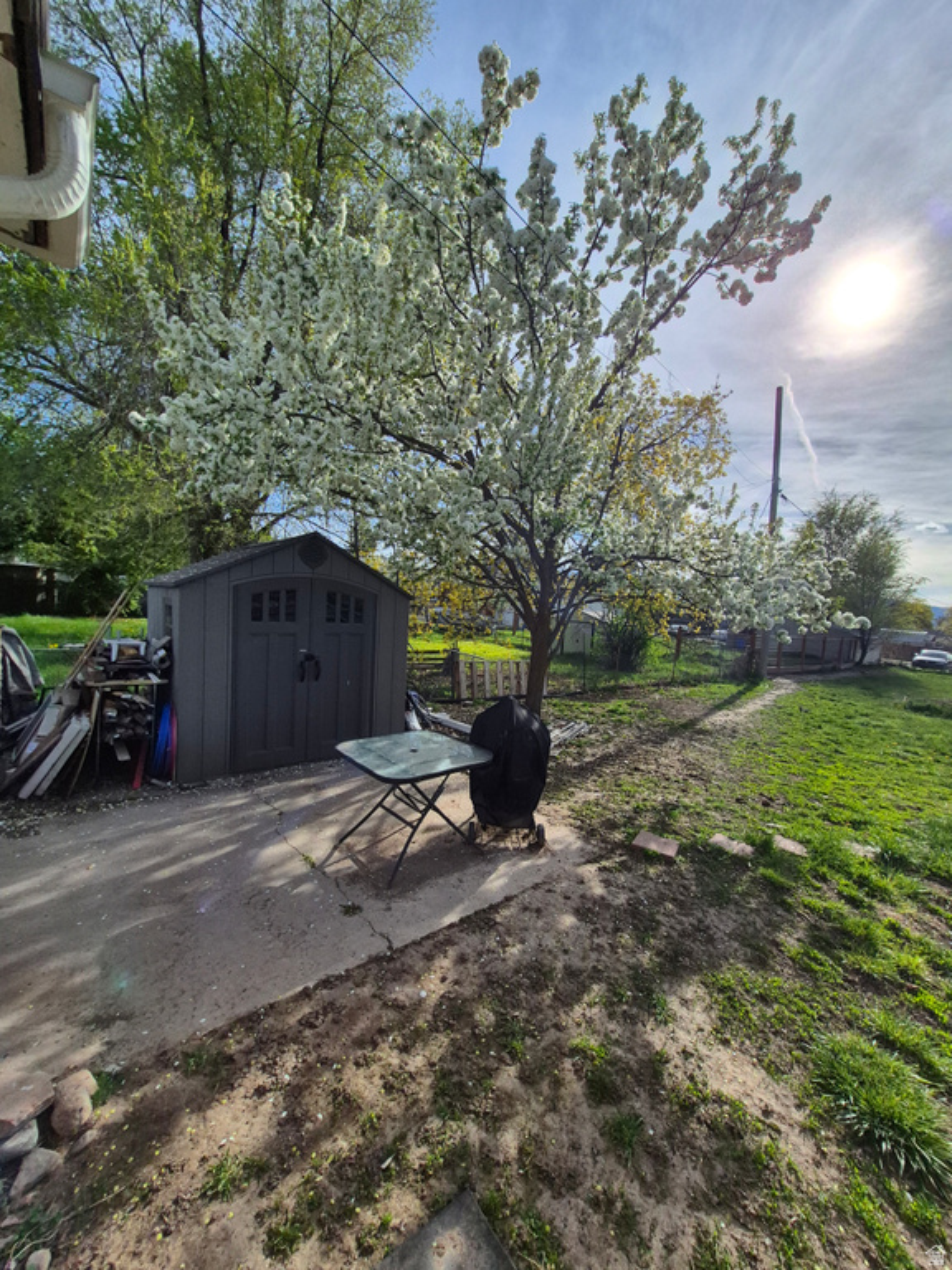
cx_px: 476
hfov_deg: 89.9
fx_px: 477
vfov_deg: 106.2
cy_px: 635
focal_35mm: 13
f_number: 2.2
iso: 50
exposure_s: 1/3312
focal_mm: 1.74
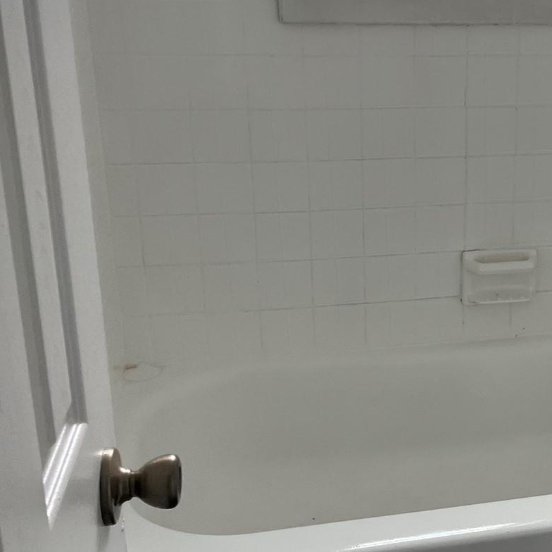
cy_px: 246
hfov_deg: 26.2
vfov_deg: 28.6
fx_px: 1082
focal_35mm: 60
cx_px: 621
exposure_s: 1/121
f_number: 1.6
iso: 100
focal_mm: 5.1
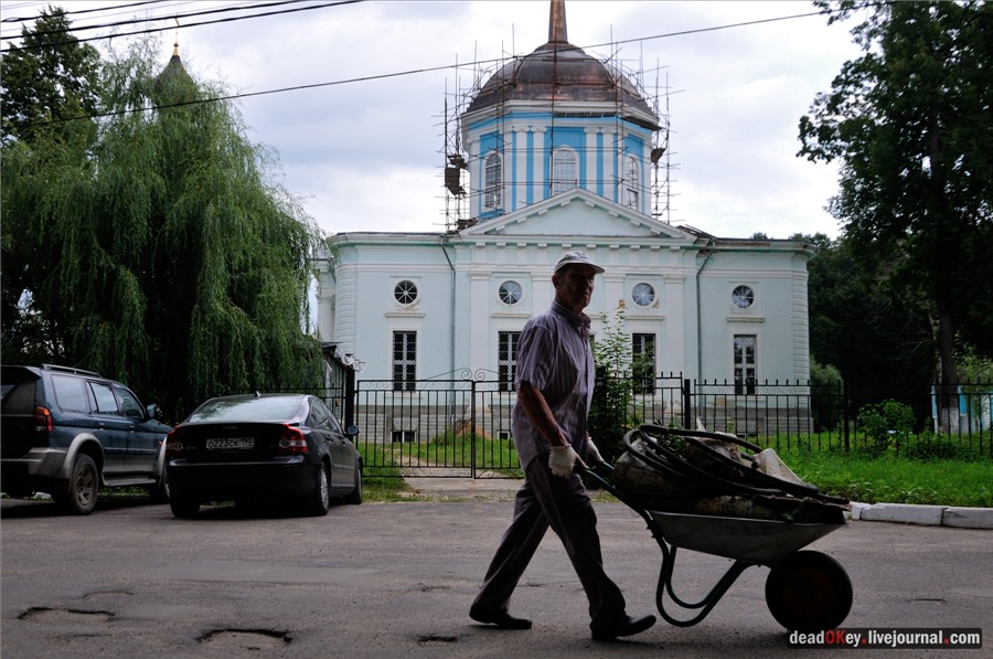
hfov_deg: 53.2
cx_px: 496
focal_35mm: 36
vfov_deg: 36.8
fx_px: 991
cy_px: 330
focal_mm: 24
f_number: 5.6
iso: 200
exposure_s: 1/250
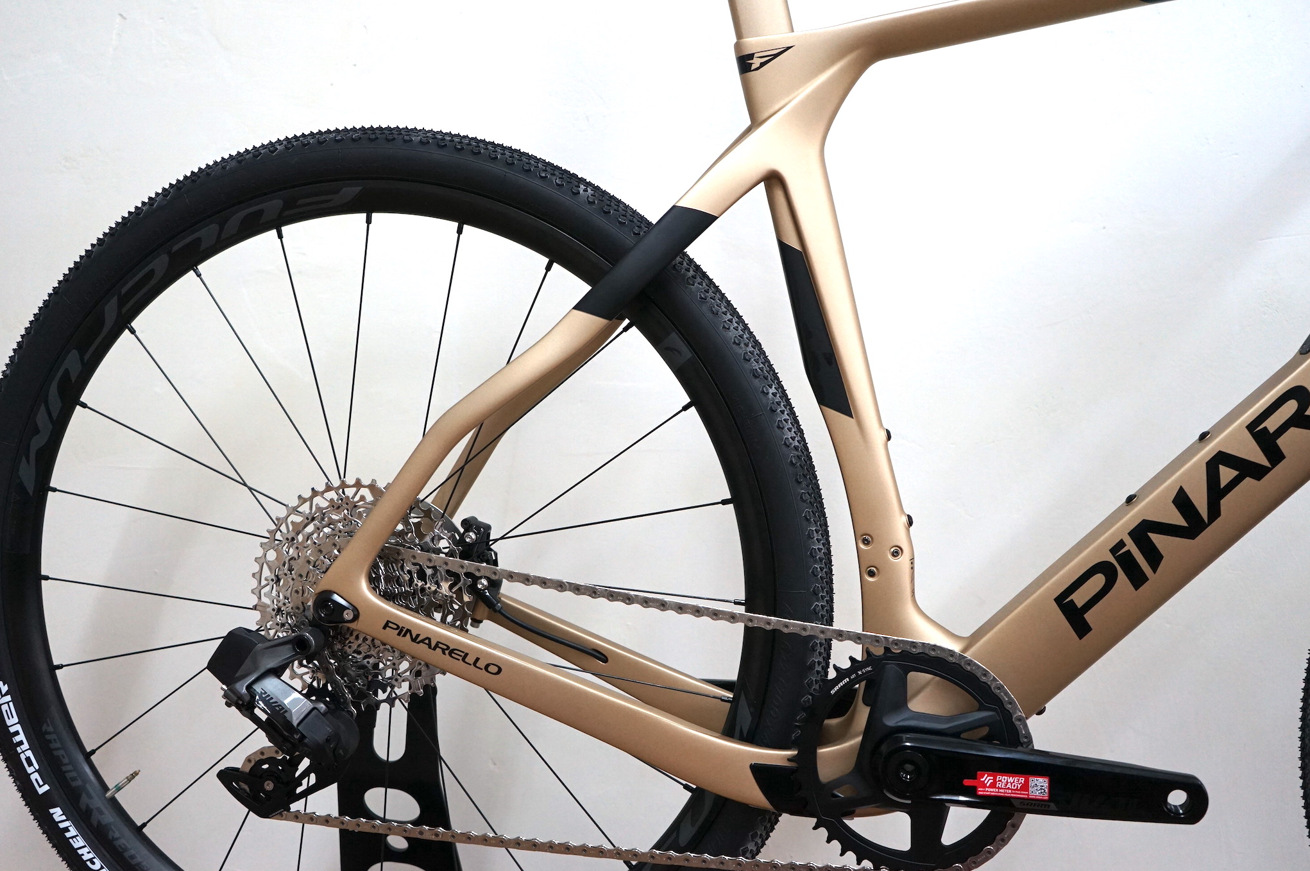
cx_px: 654
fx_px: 1309
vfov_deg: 36.8
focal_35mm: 36
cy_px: 447
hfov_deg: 53.2
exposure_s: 1/160
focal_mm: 35
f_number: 4
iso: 1600
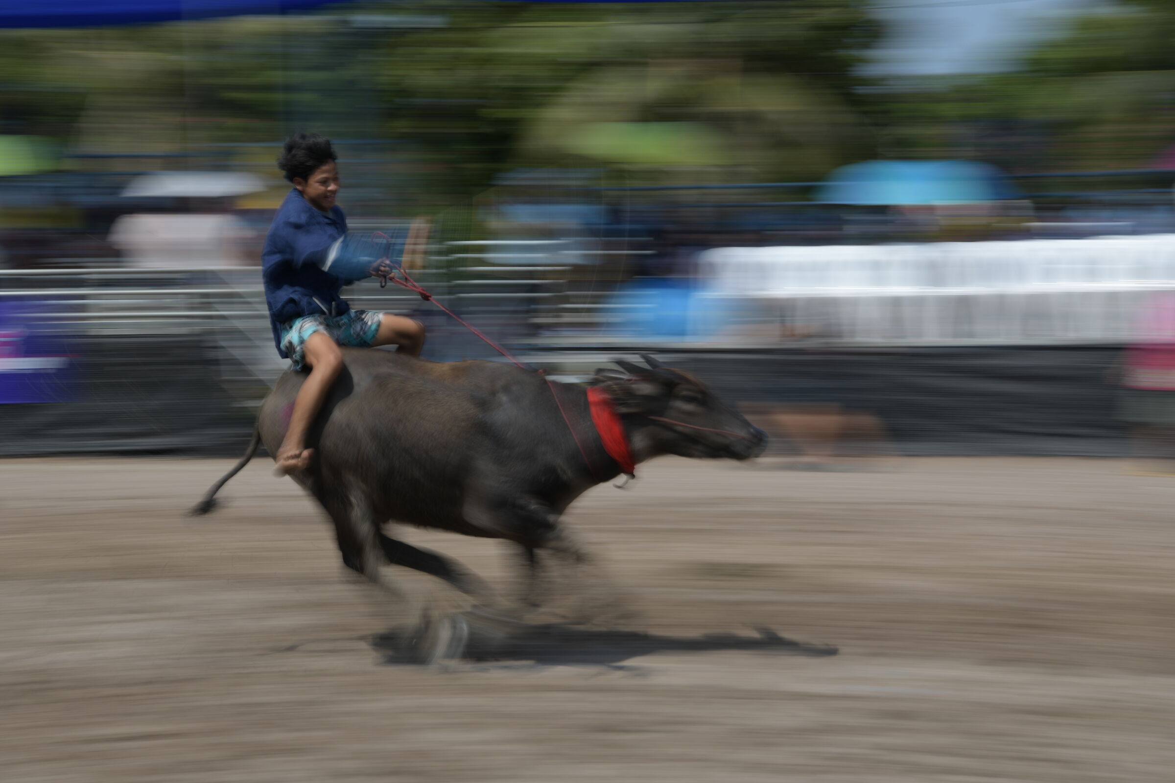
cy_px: 392
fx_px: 2285
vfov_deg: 19.5
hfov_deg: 28.8
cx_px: 588
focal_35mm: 70
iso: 64
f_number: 16
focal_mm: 70
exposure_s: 1/25
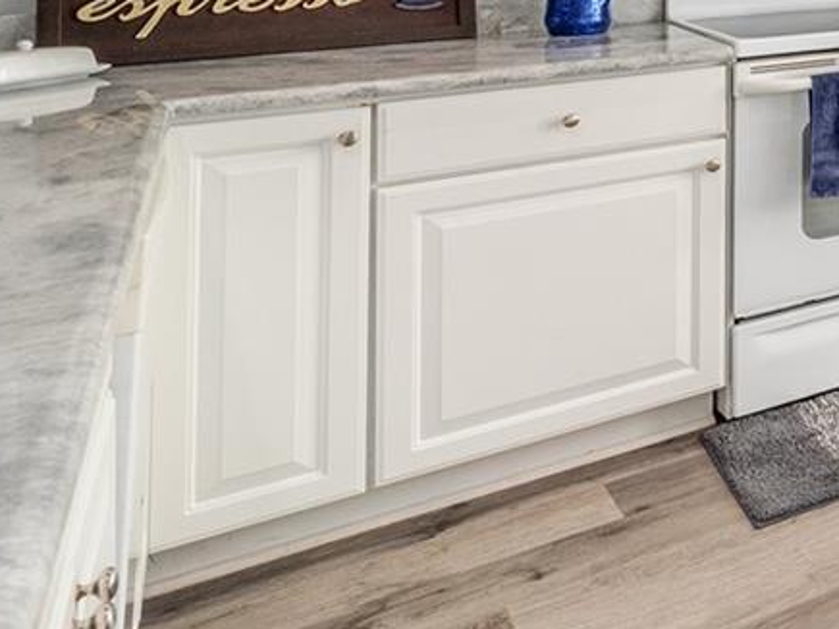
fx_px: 1115
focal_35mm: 46
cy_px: -160
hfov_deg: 24.8
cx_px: 1398
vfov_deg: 27.1
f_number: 8
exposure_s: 1/25
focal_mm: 13
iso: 160
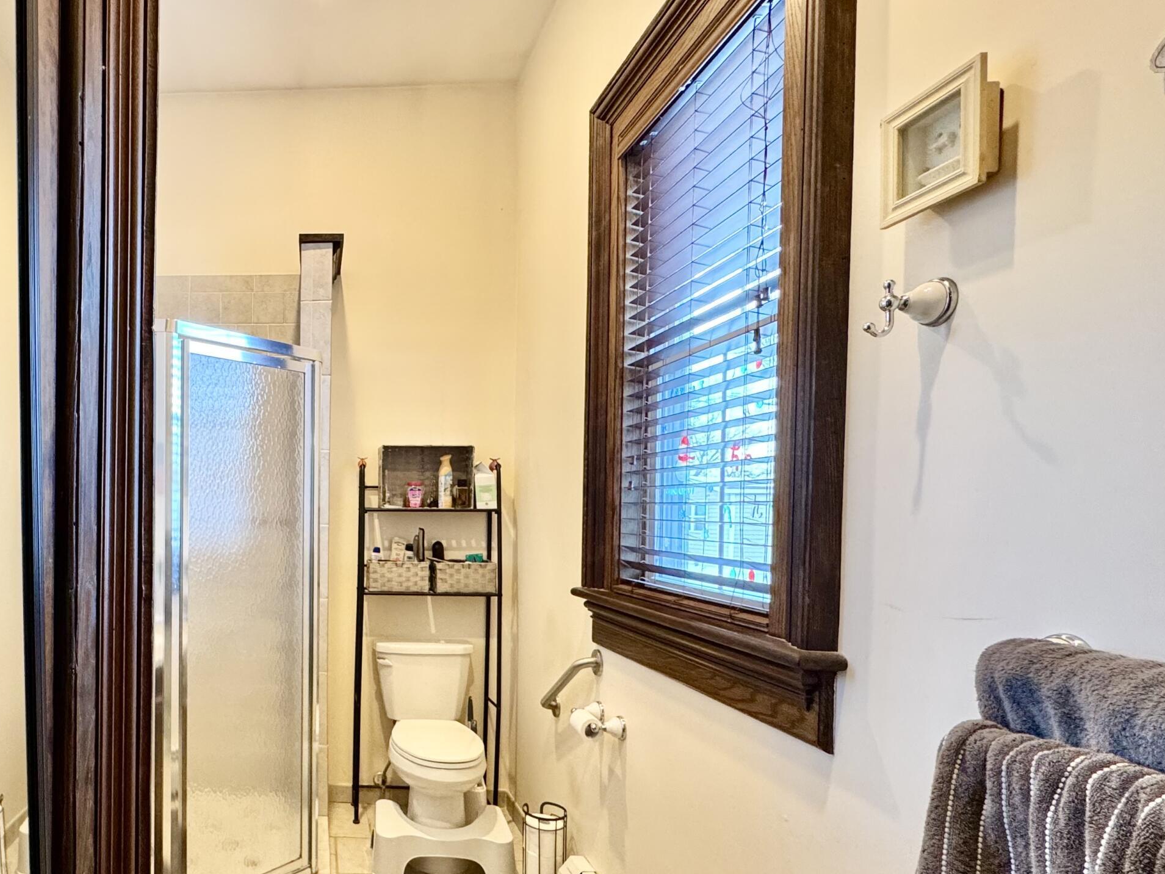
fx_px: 740
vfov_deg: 60.6
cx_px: 272
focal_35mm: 22
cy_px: 521
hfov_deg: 70.5
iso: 250
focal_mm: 2.22
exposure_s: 1/60
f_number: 2.2
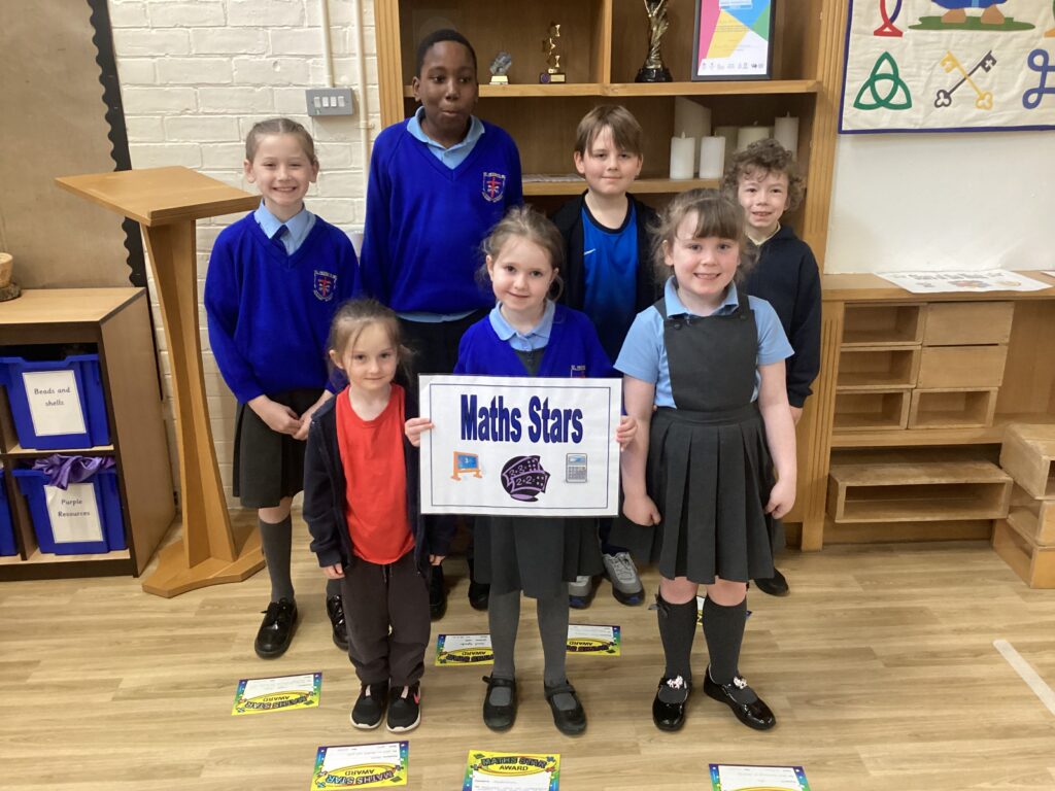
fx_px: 945
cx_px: 528
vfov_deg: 45.4
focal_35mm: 31
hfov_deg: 58.4
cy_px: 396
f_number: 2.4
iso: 320
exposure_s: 1/25
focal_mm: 3.3
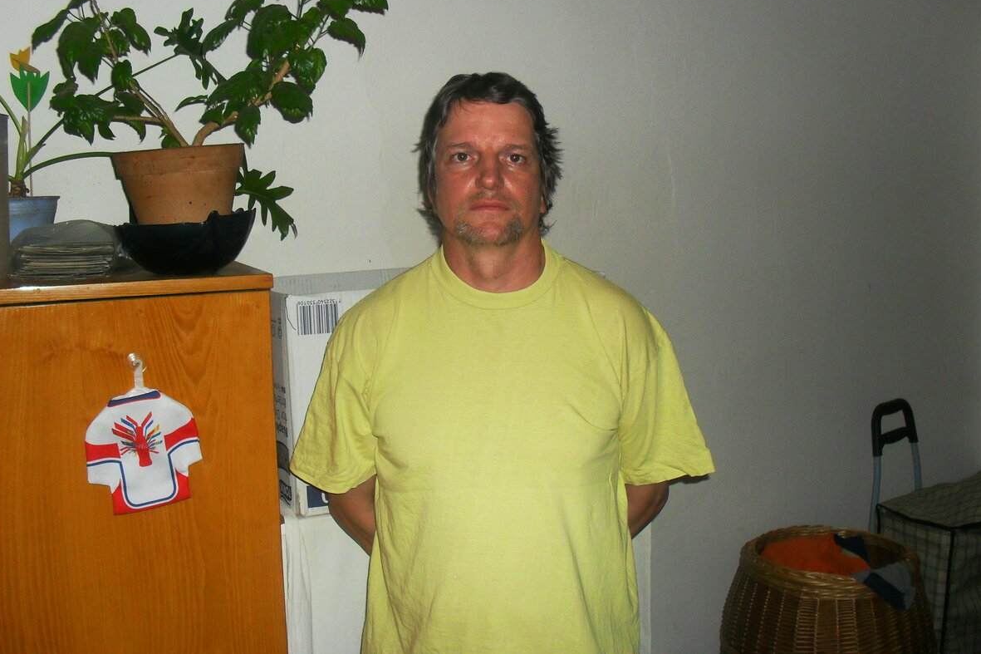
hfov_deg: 51.9
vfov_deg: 35.9
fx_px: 1008
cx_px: 492
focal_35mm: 37
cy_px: 282
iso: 200
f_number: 3.2
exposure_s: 1/45
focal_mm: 6.3
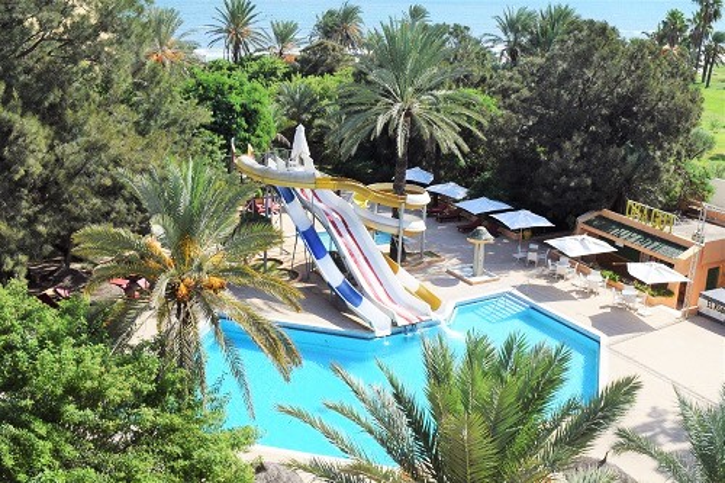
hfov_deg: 46.4
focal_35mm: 42
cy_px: 242
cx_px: 362
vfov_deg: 31.9
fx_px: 846
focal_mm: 28
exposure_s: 1/320
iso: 200
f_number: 9
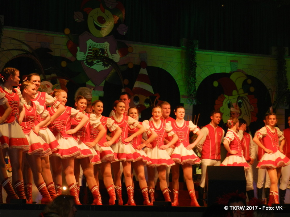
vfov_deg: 14.8
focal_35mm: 100
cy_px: 108
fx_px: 838
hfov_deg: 19.6
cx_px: 145
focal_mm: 17.7
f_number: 4.6
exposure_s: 1/40
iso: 250
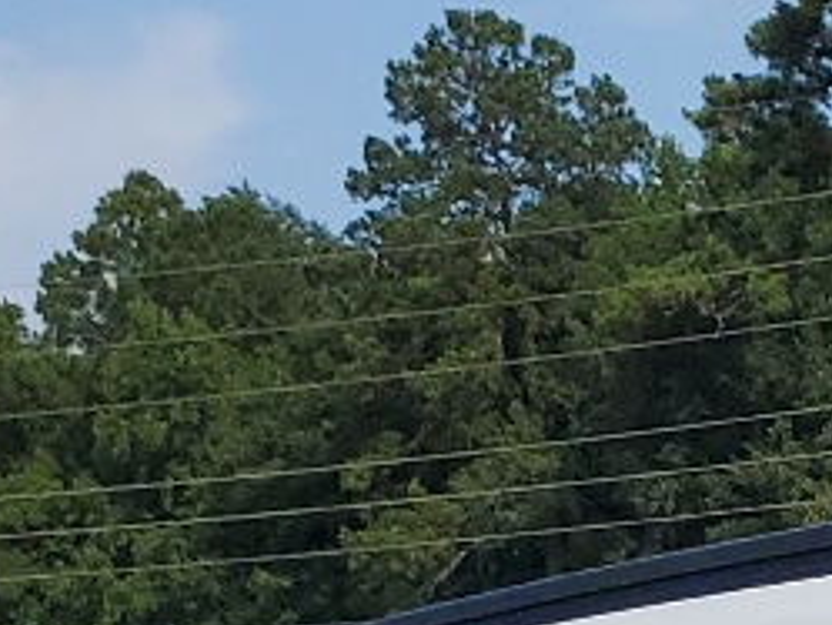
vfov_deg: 7.8
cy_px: 1788
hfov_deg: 11.3
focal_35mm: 167
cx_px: 1293
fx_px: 4016
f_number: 1.5
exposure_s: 1/5000
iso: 50
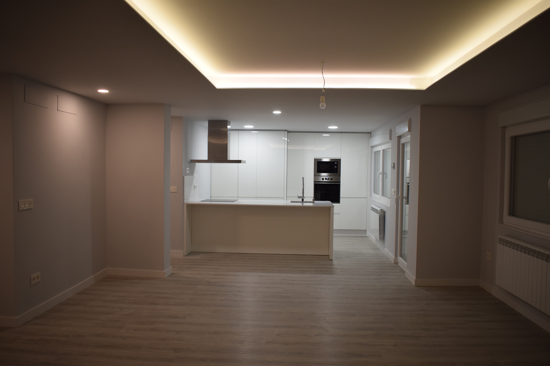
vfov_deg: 47.9
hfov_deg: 67.4
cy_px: 183
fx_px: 412
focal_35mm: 27
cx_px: 275
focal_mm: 18
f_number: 4
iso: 500
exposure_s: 1/60
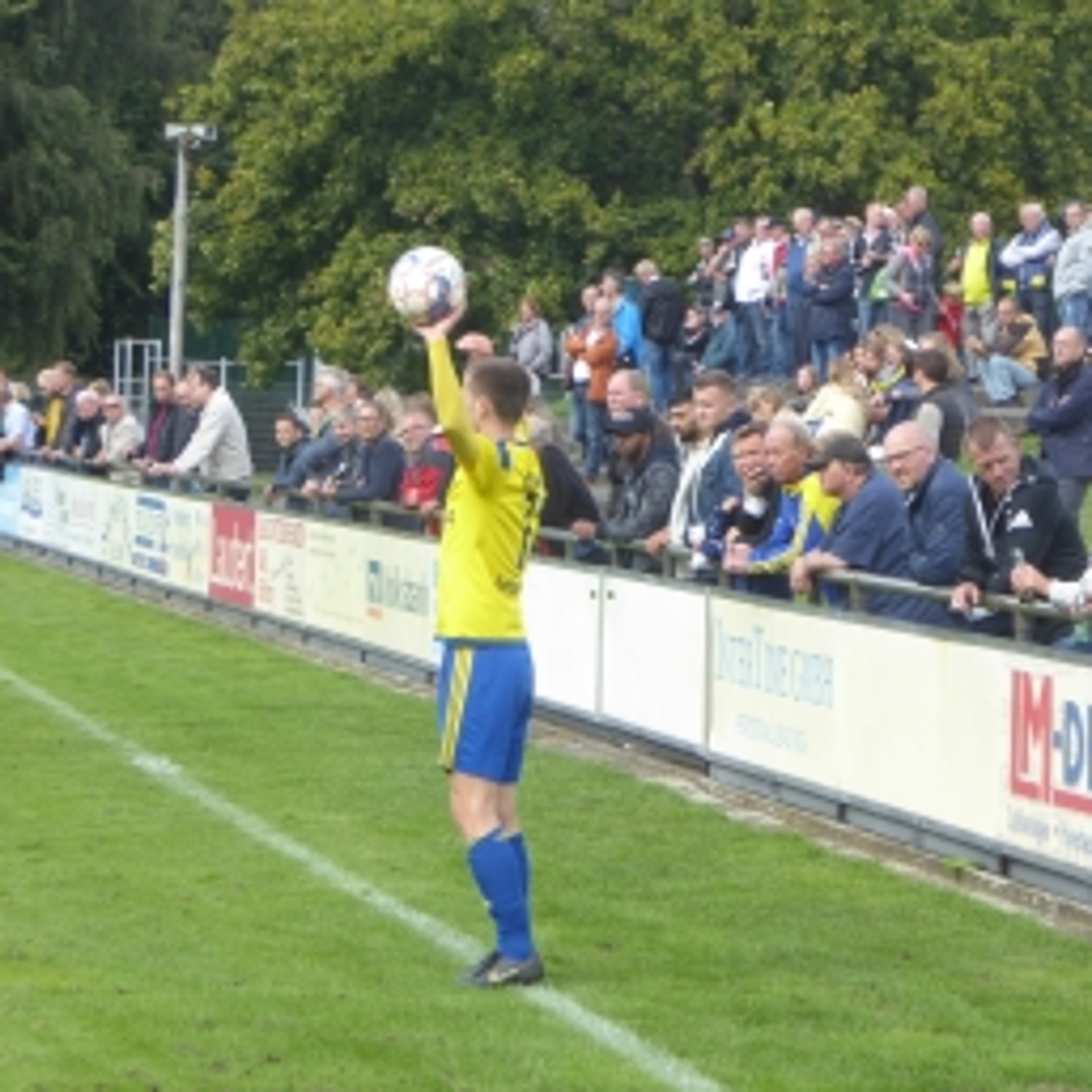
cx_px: 425
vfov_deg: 10.7
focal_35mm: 164
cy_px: 446
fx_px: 5853
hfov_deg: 10.7
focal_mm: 19
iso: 80
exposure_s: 1/100
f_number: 5.1
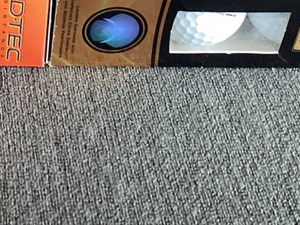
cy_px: -130
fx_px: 875
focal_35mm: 101
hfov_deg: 18.2
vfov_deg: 13.6
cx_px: -82
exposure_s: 1/60
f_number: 2.4
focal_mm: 3.3
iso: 80
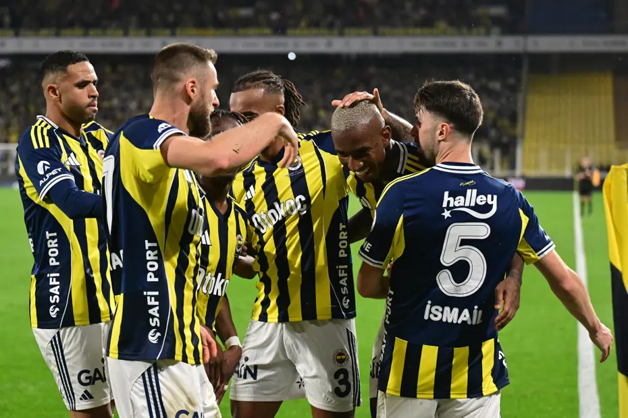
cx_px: 314
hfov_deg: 19.5
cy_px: 209
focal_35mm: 105
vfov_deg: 13.0
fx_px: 1832
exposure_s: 1/2500
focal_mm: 70
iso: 3200
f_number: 2.8
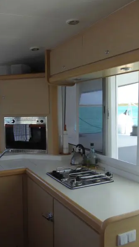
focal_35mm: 35
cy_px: 124
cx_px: 60
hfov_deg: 33.6
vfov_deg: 56.6
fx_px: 230
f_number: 3.3
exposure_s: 1/200
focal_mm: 4.3
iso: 100
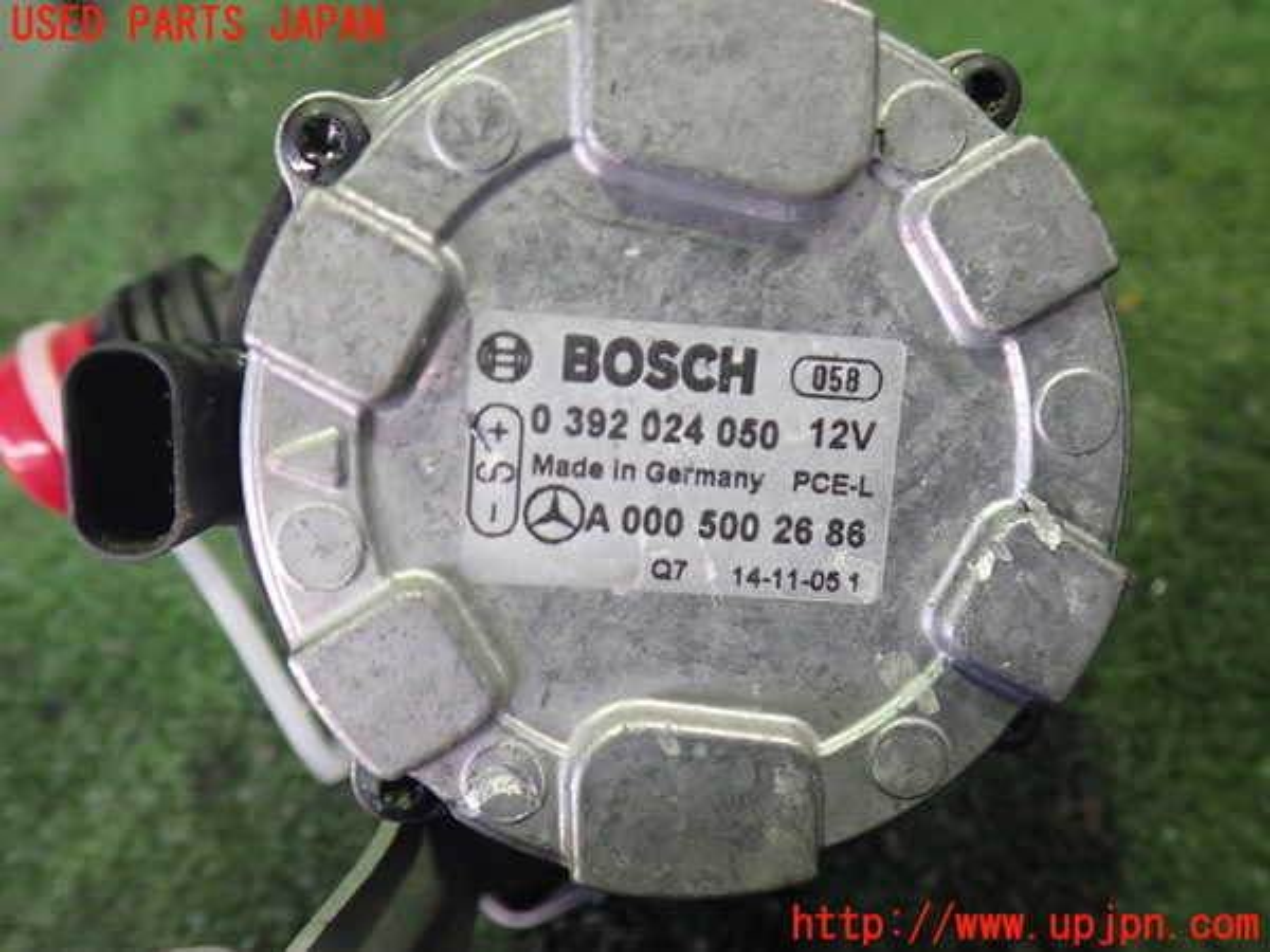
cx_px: 635
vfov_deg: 46.8
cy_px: 476
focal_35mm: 30
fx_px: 1101
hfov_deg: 60.0
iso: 500
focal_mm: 5.4
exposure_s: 1/30
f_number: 2.3
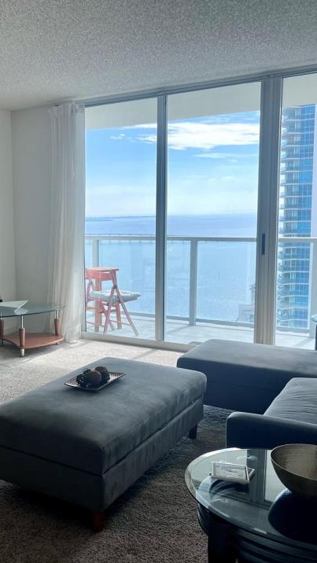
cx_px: 31
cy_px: 282
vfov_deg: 52.8
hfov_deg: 29.9
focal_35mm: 38
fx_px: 568
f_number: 1.5
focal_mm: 5.7
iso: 50
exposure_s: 1/1029
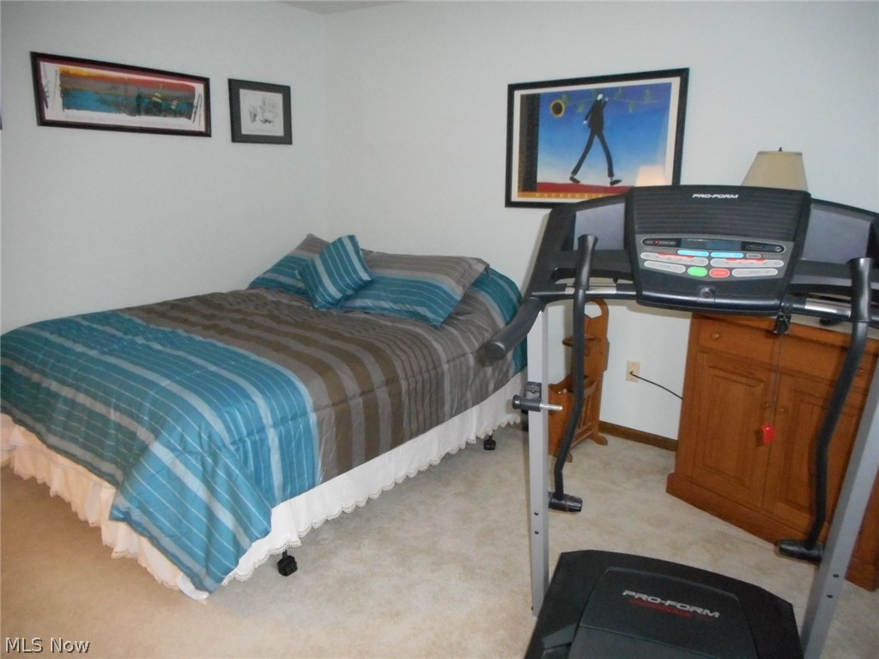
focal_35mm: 25
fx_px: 635
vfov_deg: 54.9
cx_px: 440
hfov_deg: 69.4
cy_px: 330
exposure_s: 1/25
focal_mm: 4.5
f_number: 3.7
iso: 640
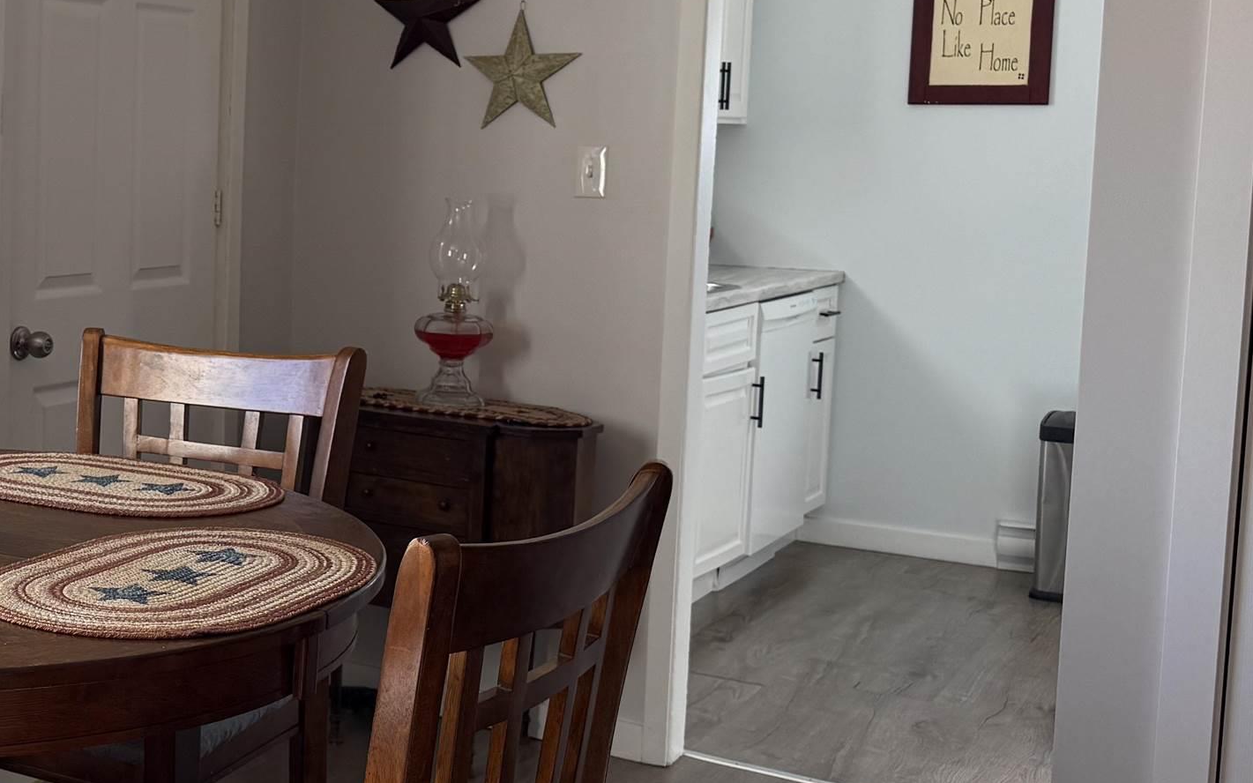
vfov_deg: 23.5
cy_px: 313
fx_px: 1878
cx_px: 41
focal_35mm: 55
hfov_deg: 34.1
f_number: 1.78
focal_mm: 6.76
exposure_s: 1/521
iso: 100
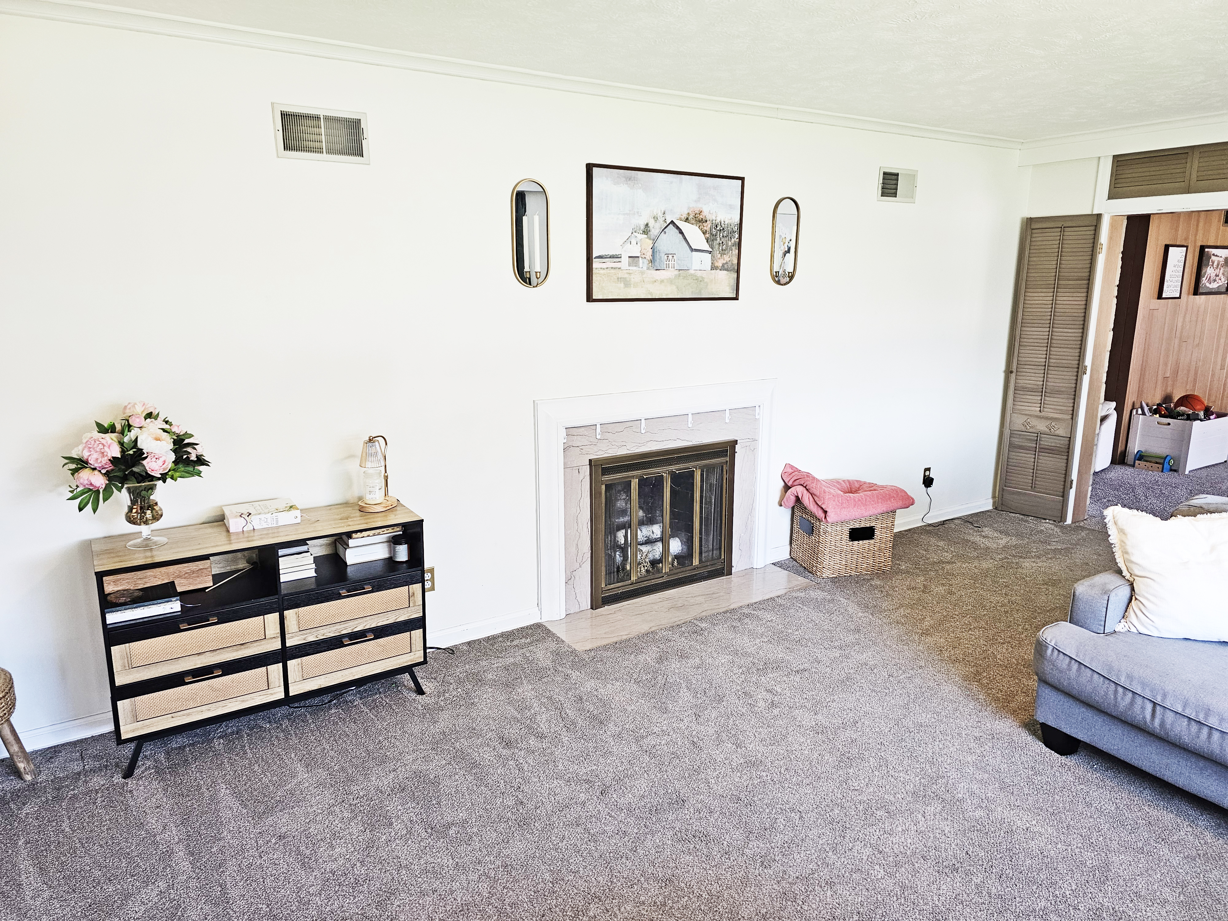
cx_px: 614
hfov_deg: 73.9
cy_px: 460
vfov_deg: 58.9
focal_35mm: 23
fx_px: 816
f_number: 1.7
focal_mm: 6.3
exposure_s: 1/120
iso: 160
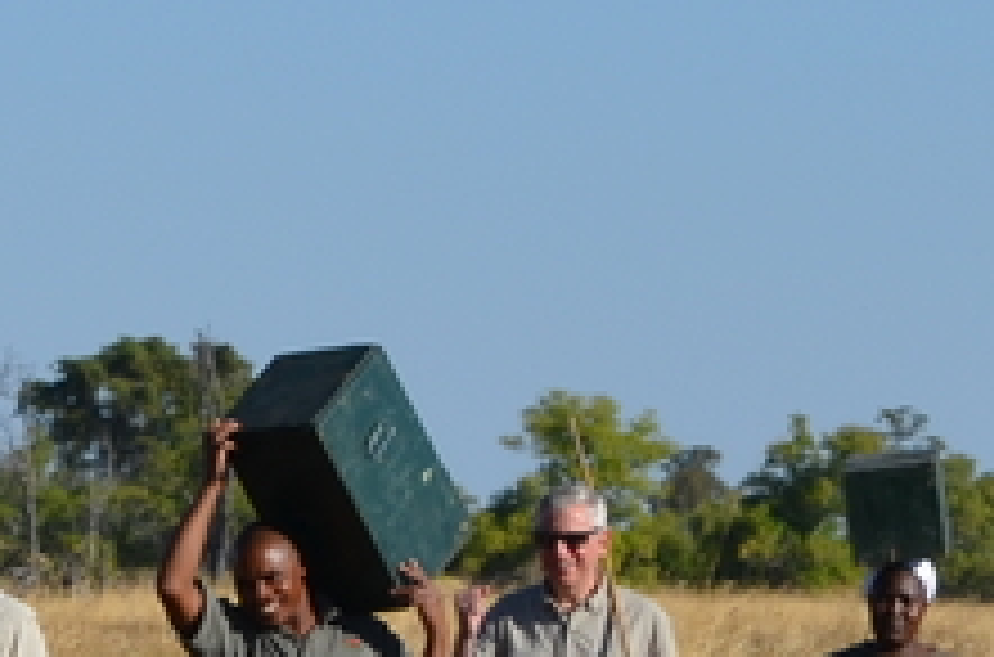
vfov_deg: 2.9
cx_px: 306
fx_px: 13185
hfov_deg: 4.3
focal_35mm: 479
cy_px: 598
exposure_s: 1/250
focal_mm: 55
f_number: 8
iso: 100
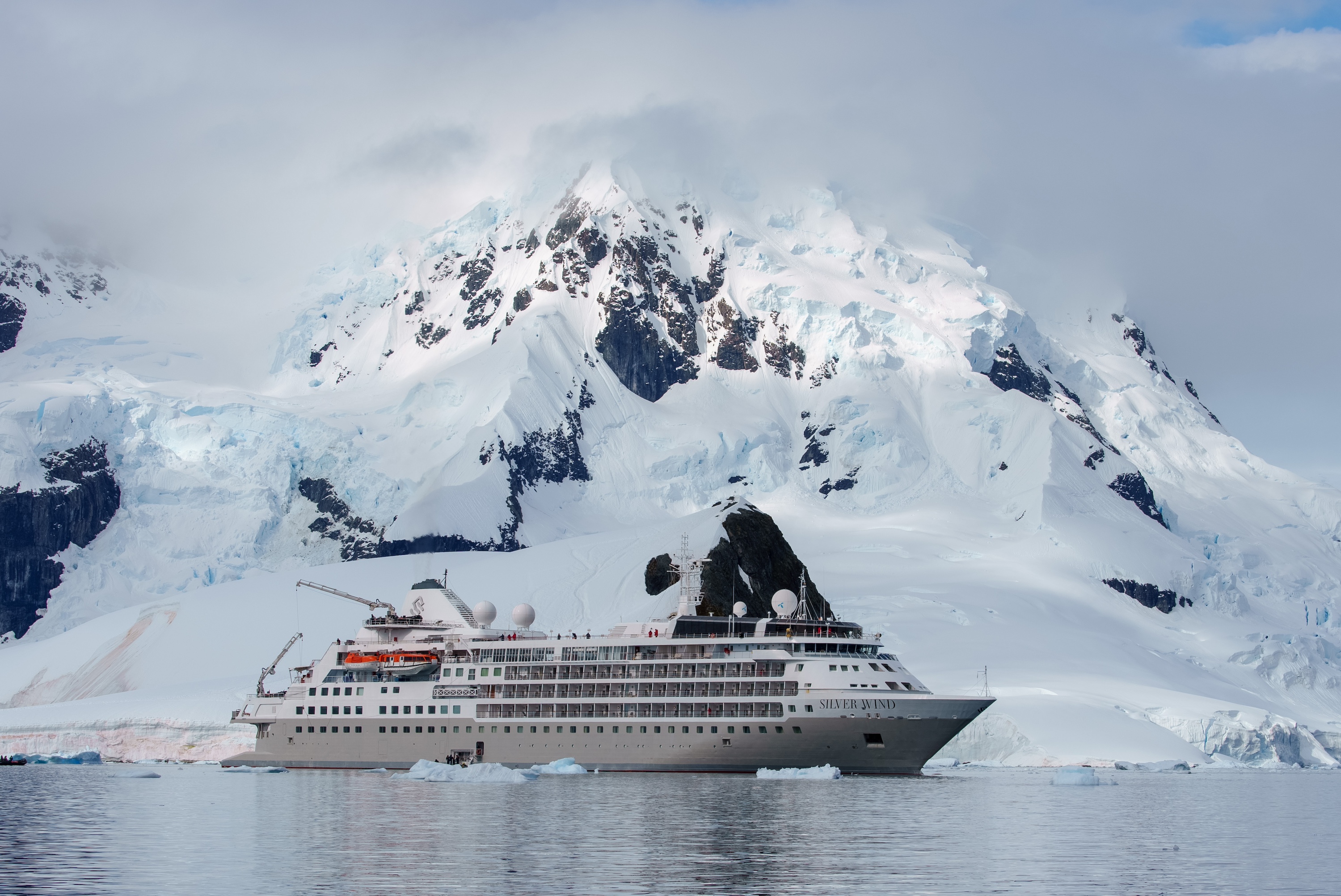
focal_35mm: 114
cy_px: 448
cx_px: 670
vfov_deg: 12.0
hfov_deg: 17.9
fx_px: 4249
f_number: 13
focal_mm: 114
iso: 640
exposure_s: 1/500
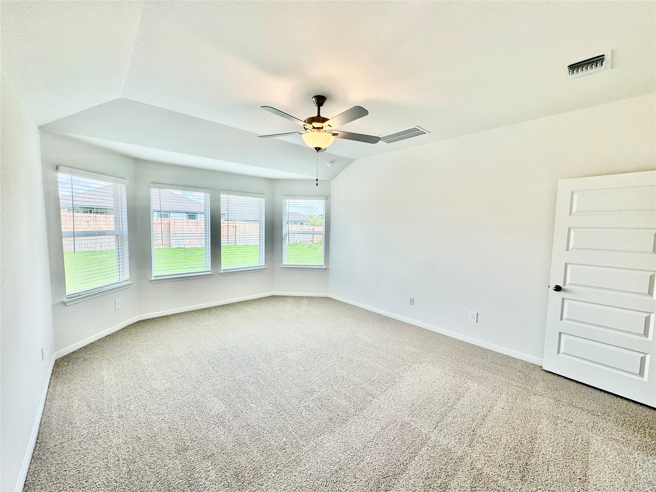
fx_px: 265
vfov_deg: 85.7
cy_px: 246
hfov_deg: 102.1
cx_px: 328
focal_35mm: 14
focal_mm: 2.22
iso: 40
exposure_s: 1/163
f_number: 2.2
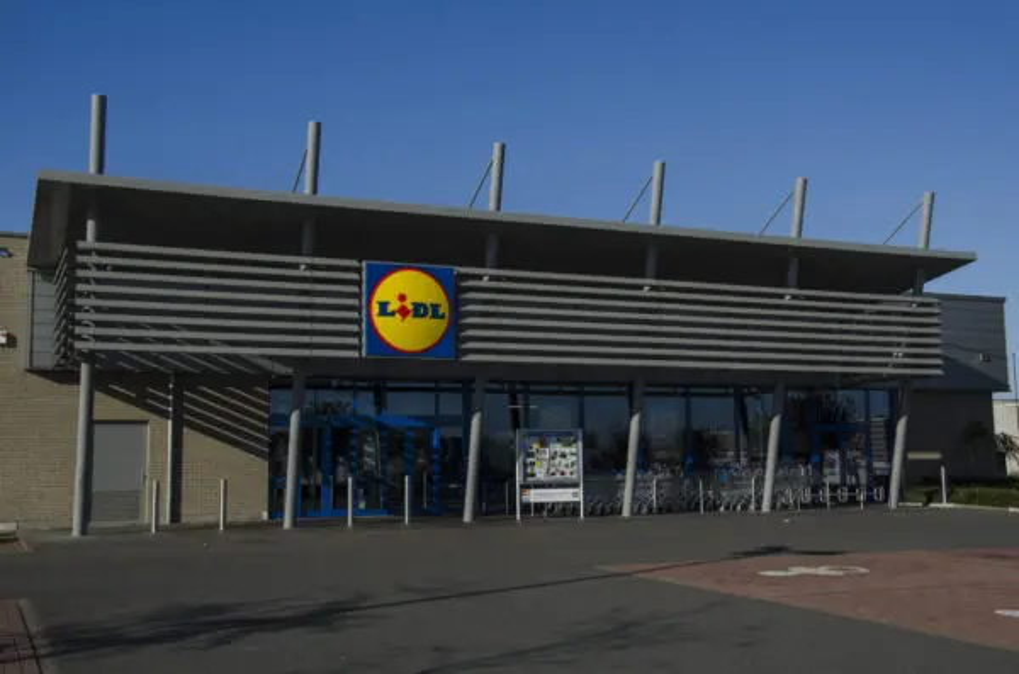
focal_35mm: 39
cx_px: 510
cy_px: 337
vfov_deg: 34.0
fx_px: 1101
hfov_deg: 49.7
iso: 100
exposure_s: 1/200
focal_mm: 26
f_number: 11
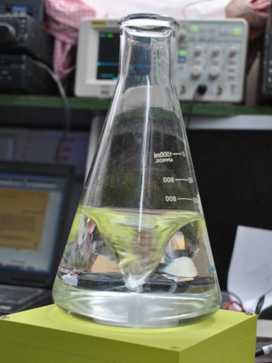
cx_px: 125
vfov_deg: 30.5
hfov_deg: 23.3
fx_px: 660
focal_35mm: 63
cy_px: 236
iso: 200
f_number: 5
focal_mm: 28
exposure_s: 1/25
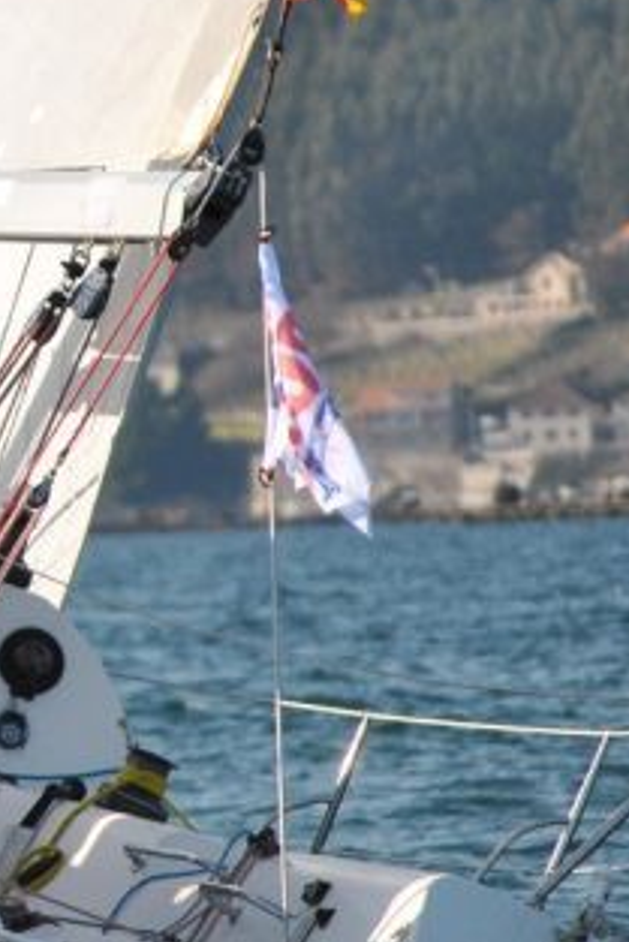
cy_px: 378
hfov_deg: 2.2
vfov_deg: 3.4
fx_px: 16099
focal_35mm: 615
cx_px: -500
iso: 400
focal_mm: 160
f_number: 5.3
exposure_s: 1/1600
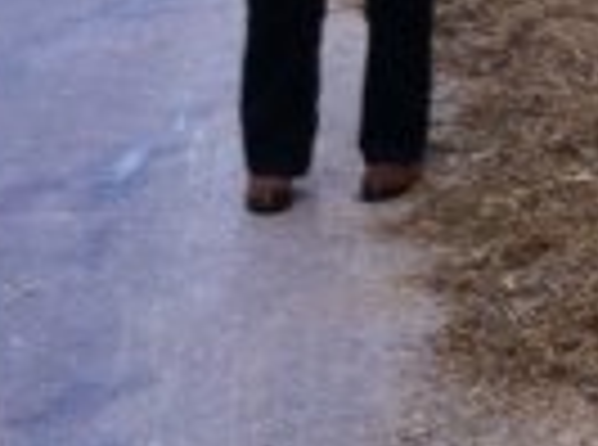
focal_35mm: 210
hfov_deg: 8.9
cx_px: 1227
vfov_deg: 6.7
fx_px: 3618
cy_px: -543
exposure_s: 1/15
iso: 125
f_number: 2.8
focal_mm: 3.85
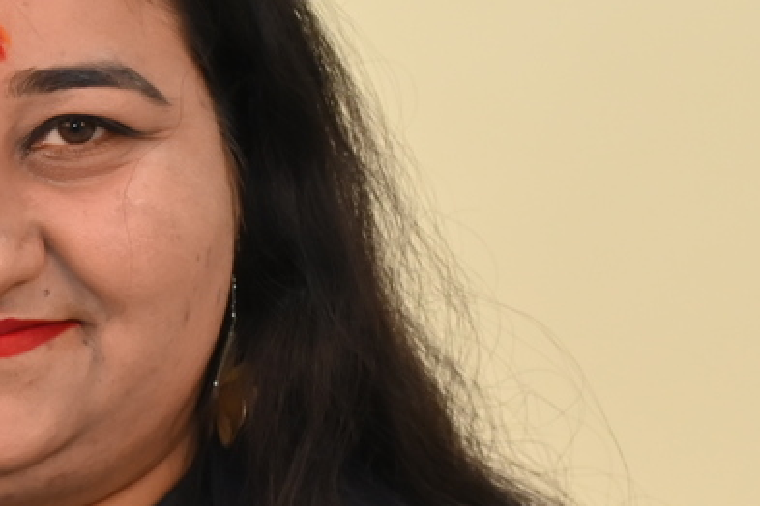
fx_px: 5742
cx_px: 23
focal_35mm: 272
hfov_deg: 7.5
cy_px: 485
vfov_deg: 5.0
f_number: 6
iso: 1100
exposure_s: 1/60
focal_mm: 71
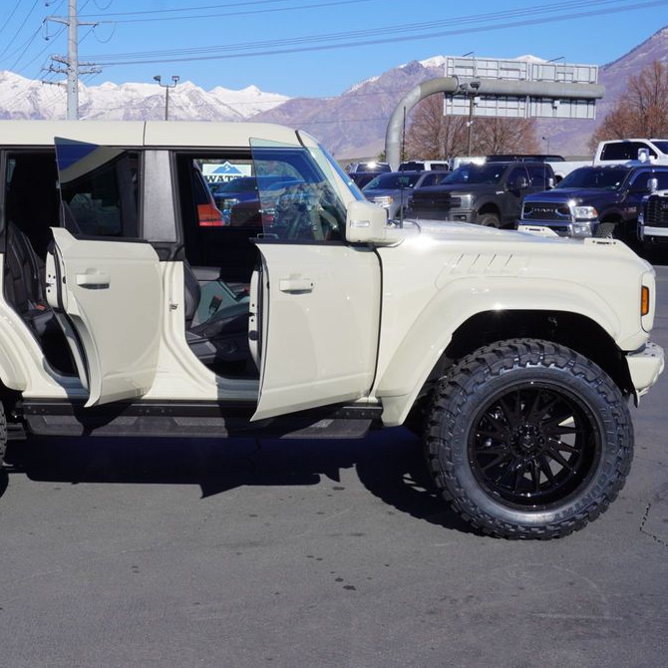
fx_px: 1149
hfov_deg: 32.0
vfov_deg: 32.4
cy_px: 337
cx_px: 190
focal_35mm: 53
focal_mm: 27
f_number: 11
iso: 100
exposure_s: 1/200
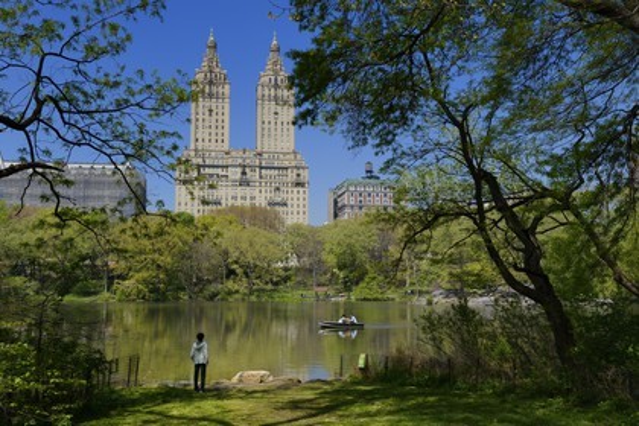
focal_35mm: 38
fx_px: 674
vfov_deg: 35.1
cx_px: 320
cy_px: 213
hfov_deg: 50.7
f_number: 13
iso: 400
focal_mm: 38
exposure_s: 1/320
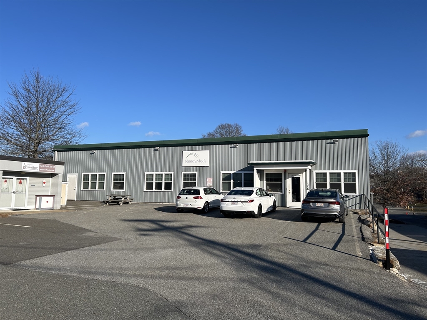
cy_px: 160
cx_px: 214
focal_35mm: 26
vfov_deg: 53.1
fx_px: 321
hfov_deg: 67.3
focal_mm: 5.7
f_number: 1.5
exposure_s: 1/5587
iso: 50
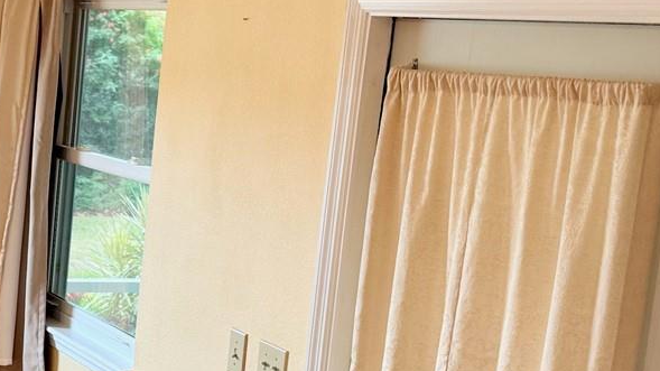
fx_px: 1242
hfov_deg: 28.3
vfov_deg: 17.0
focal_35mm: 71
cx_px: 37
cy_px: 231
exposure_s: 1/120
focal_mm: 6.76
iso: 80
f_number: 1.78
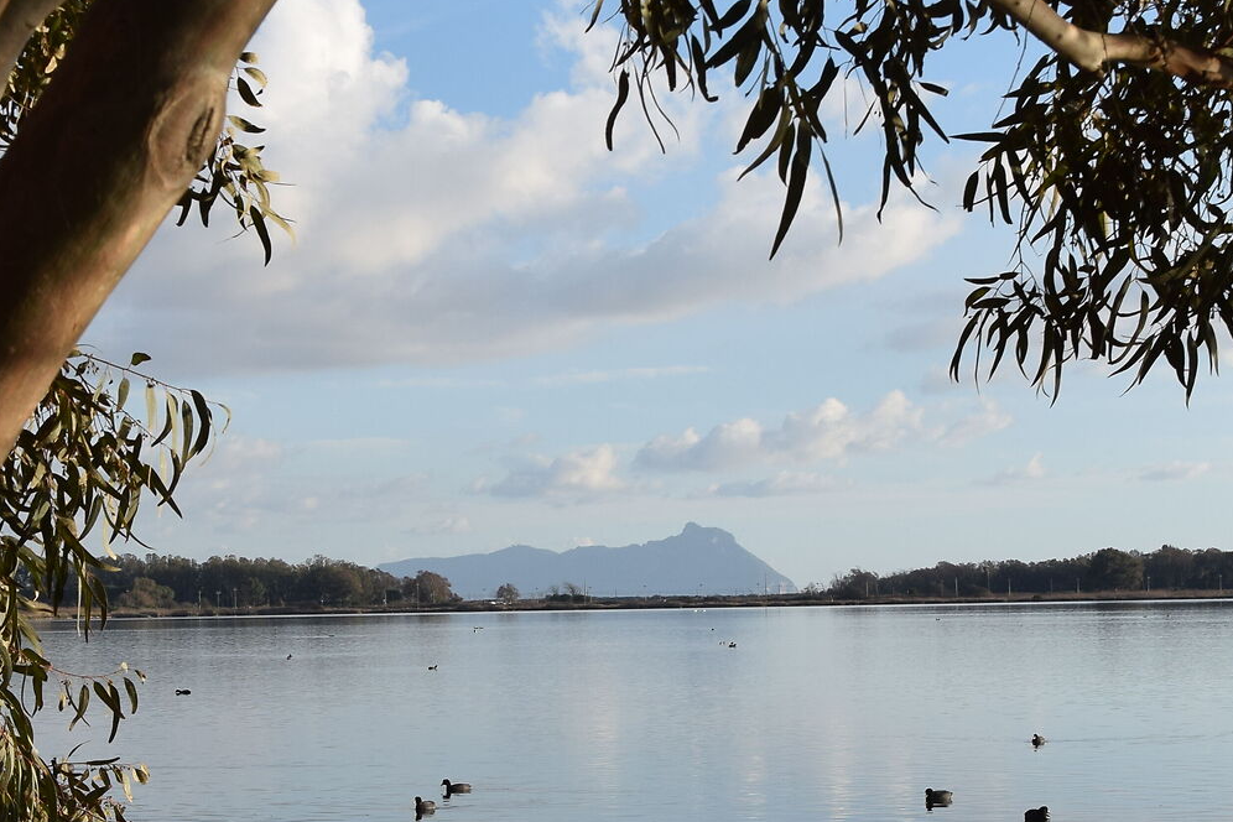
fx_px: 3219
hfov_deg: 21.7
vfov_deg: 14.5
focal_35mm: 94
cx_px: 628
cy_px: 597
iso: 200
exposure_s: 1/400
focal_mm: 26
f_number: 10
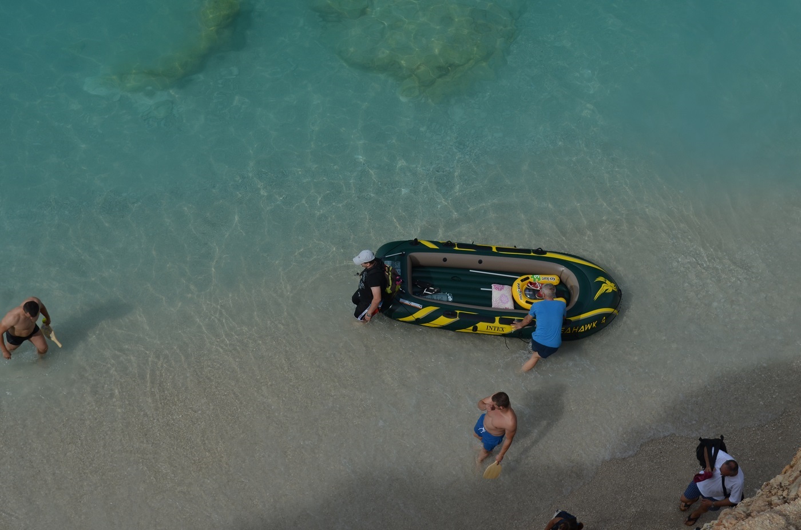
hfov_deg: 32.0
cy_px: 265
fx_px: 1399
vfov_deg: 21.5
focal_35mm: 63
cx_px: 400
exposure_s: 1/350
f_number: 6.7
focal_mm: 42
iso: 125
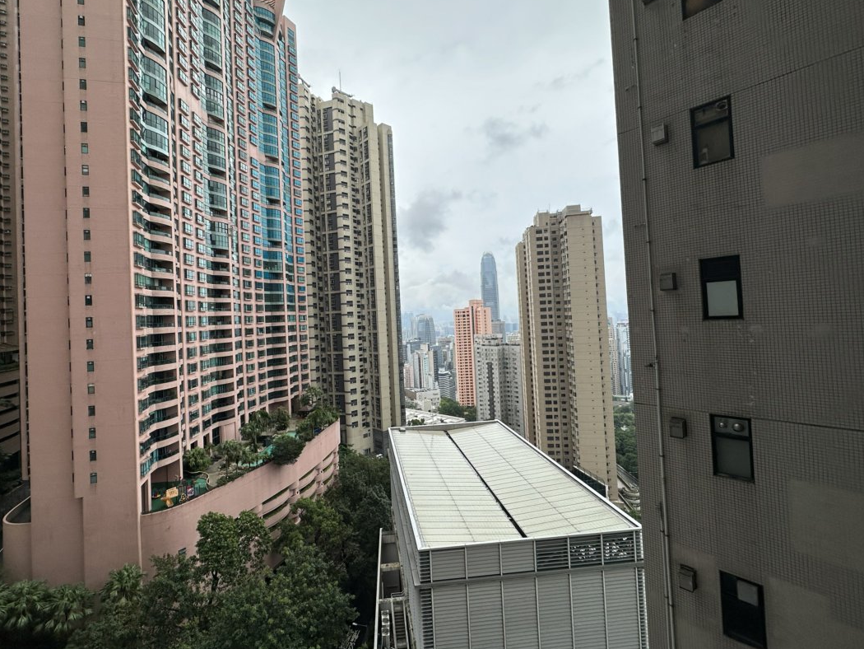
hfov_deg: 94.2
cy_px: 306
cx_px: 393
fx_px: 399
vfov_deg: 78.1
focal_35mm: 16
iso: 40
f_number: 2.2
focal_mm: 2.22
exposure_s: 1/849
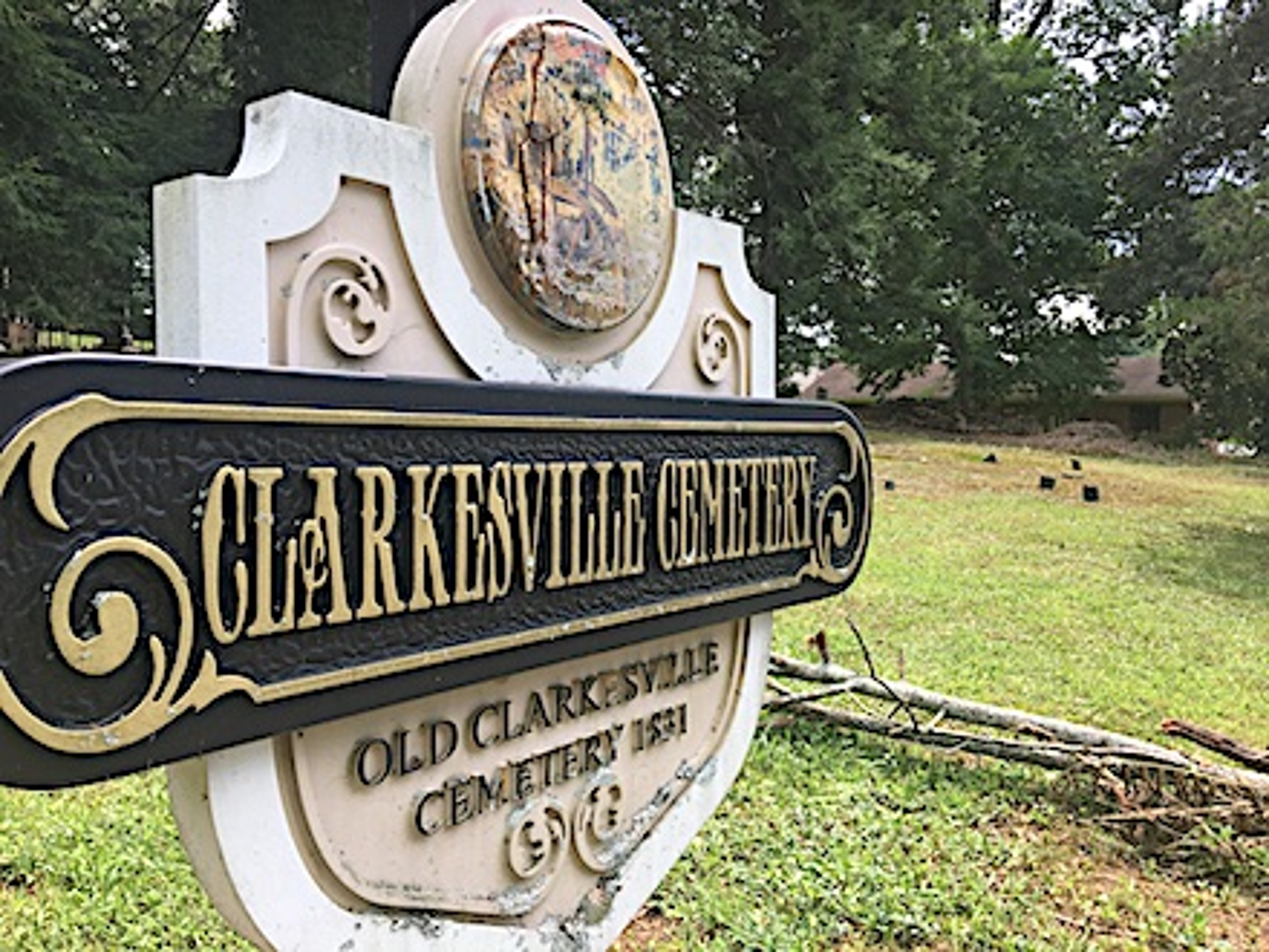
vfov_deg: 48.2
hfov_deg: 61.7
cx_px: 634
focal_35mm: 29
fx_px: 1063
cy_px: 476
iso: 25
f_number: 2.2
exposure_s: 1/375
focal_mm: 4.15
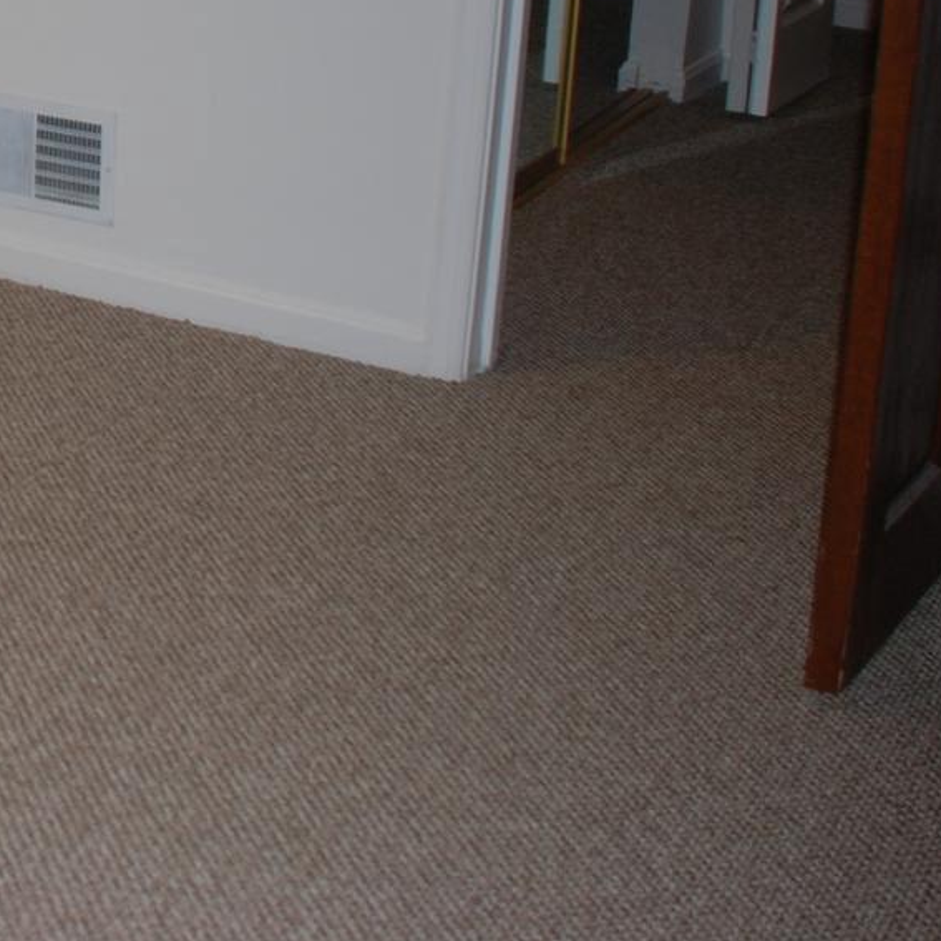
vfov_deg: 19.6
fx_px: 2553
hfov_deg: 18.9
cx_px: -390
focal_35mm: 83
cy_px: -191
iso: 200
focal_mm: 18
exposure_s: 1/60
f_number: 3.5
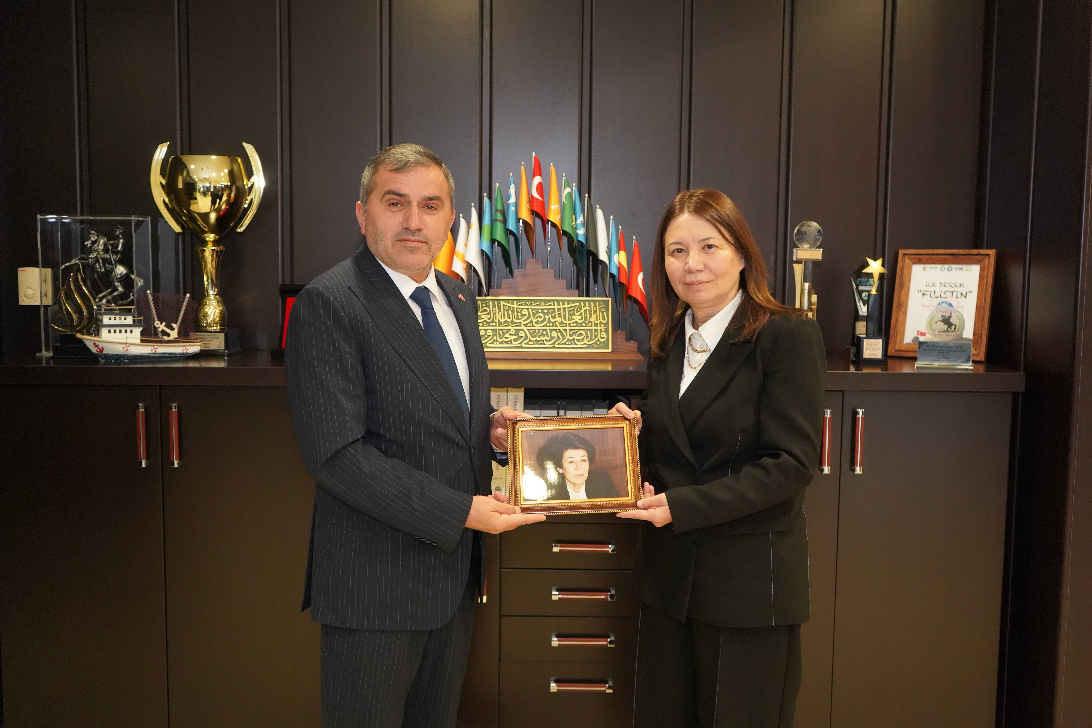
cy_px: 364
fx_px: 1062
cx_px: 546
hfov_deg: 54.4
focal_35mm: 35
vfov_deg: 37.9
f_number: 4
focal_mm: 35
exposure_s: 1/160
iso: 6400
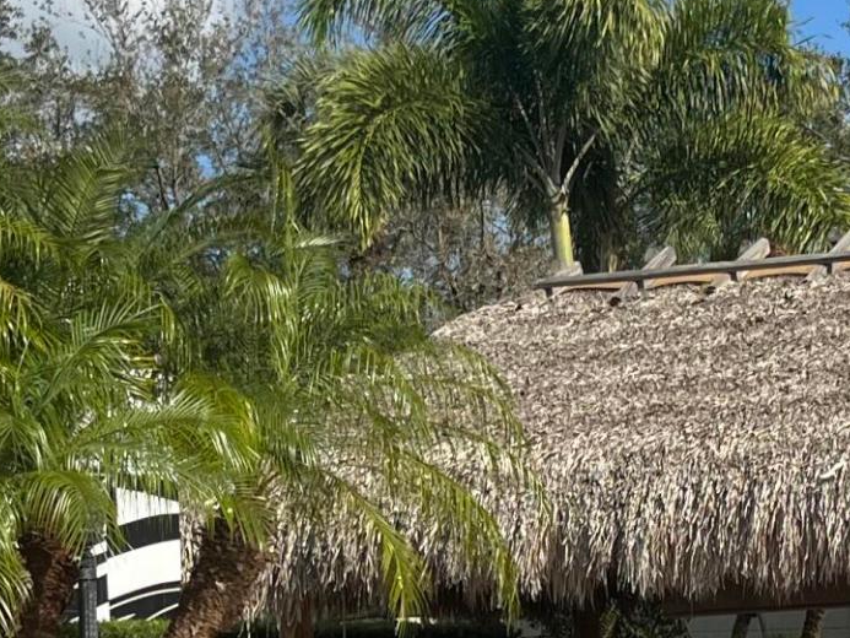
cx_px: 747
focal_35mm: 108
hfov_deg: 18.0
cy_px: 669
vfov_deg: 13.5
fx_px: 2652
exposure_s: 1/3876
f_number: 1.6
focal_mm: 5.1
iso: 50
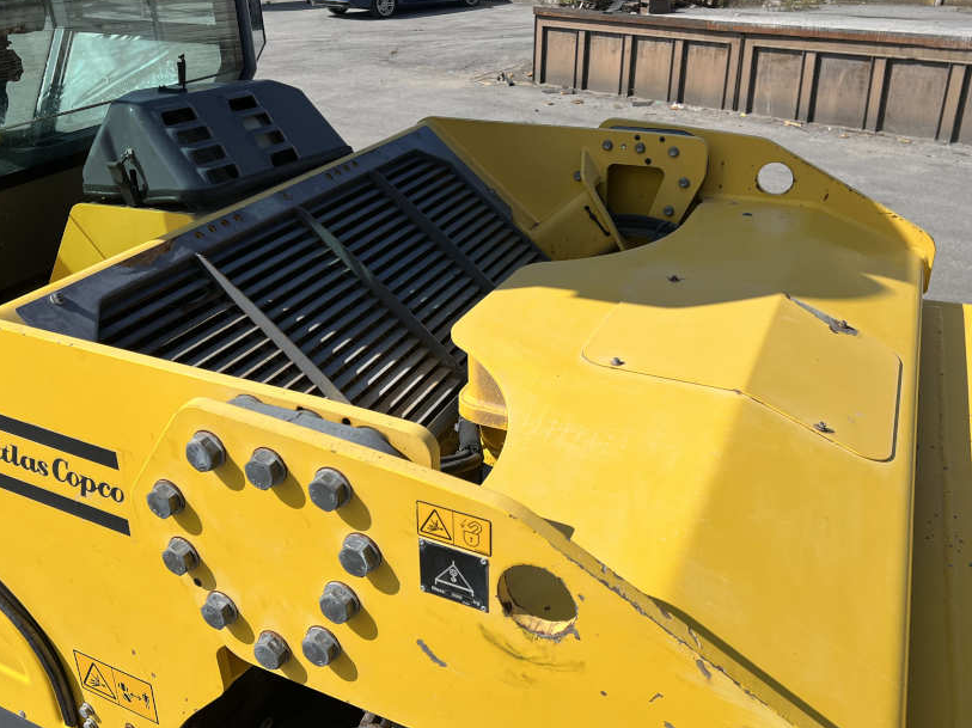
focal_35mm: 32
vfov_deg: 43.9
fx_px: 898
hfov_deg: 56.7
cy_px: 298
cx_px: 441
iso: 50
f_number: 1.5
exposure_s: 1/6211
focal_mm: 5.7
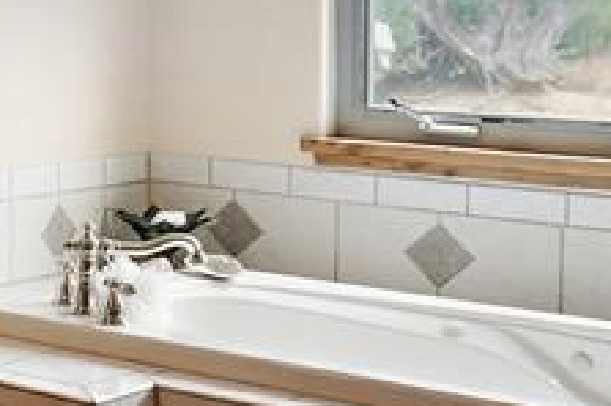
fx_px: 1712
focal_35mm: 101
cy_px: -133
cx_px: -684
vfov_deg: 13.0
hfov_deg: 15.3
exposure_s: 1/6
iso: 100
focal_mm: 22
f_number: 8
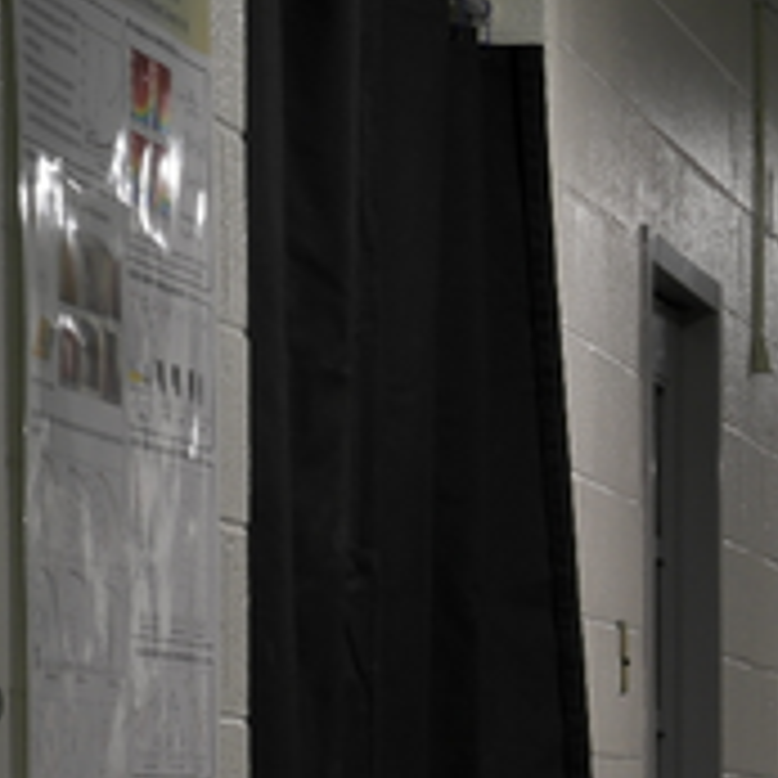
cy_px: 956
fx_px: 6382
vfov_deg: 6.9
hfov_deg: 6.8
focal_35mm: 251
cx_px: 1511
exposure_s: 3
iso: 200
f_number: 16
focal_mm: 48
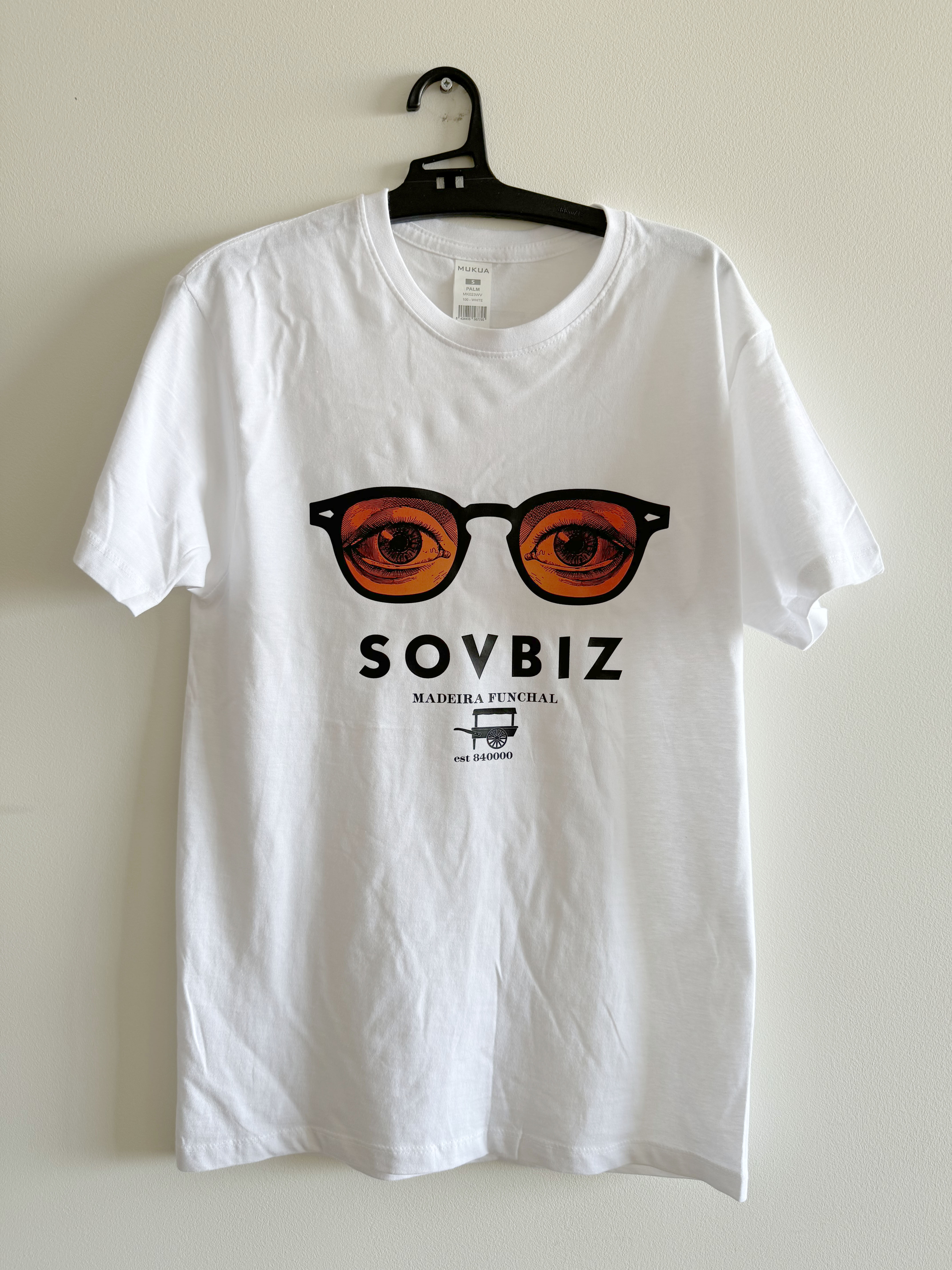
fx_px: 880
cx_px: 476
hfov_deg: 56.8
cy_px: 635
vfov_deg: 71.6
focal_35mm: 24
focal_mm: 6.76
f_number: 1.78
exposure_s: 1/100
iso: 100
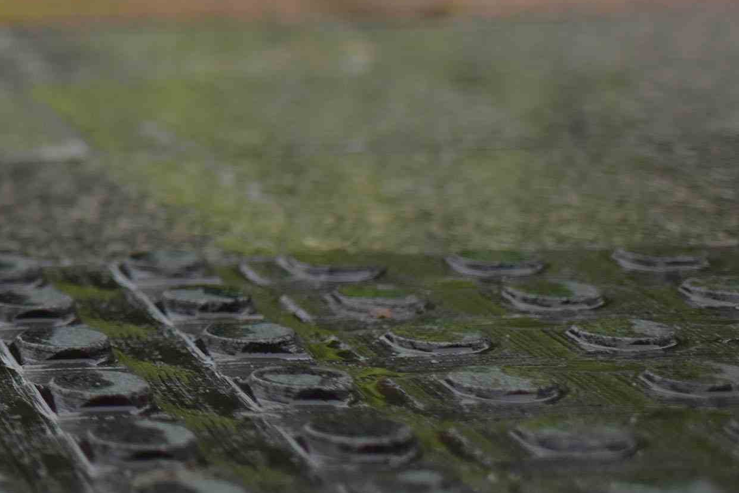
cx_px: -609
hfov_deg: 13.9
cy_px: -142
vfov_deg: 10.3
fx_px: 2669
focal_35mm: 130
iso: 180
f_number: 2.2
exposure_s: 1/200
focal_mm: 35
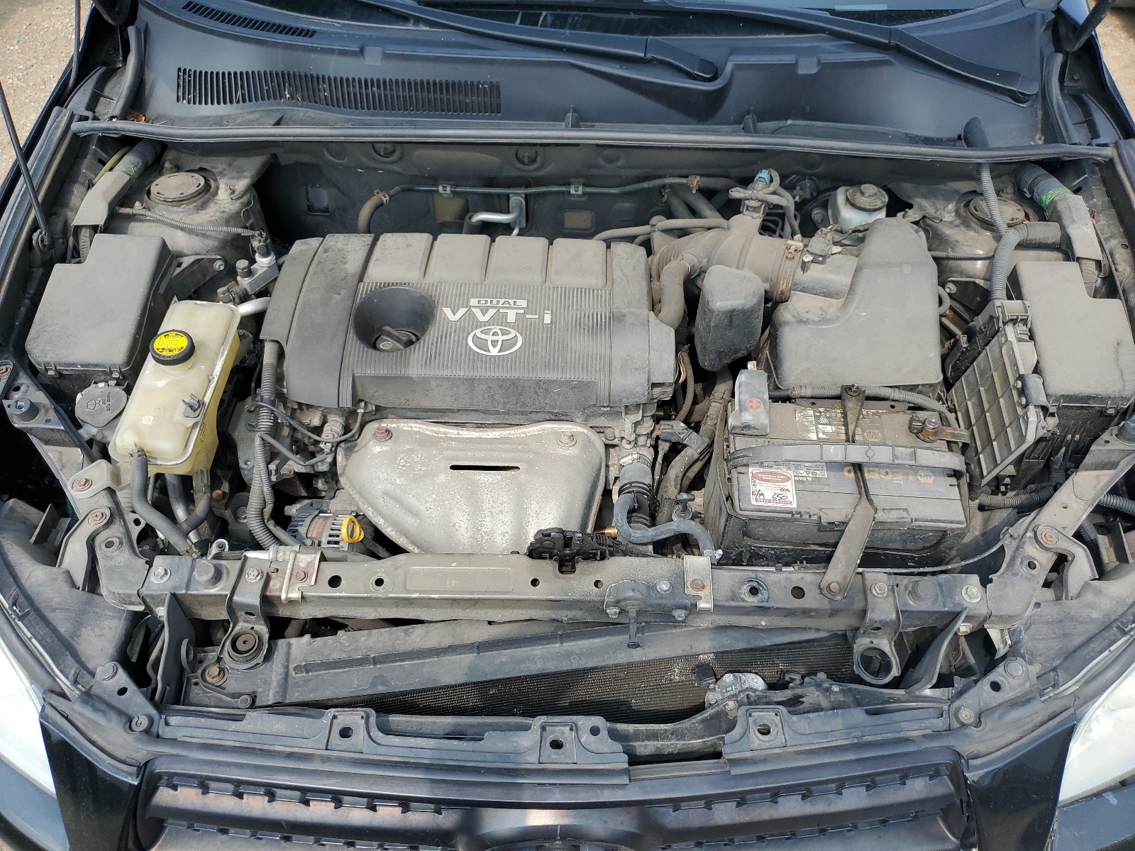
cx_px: 568
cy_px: 426
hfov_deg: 67.3
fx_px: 852
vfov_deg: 53.1
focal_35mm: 26
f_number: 1.5
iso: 50
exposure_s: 1/909
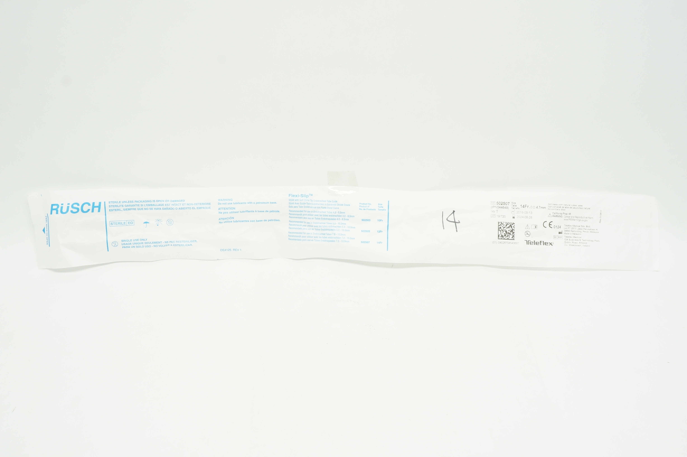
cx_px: 344
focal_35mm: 40
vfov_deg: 32.9
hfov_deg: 48.0
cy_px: 228
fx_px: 772
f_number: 11
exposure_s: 1/15
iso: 400
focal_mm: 27
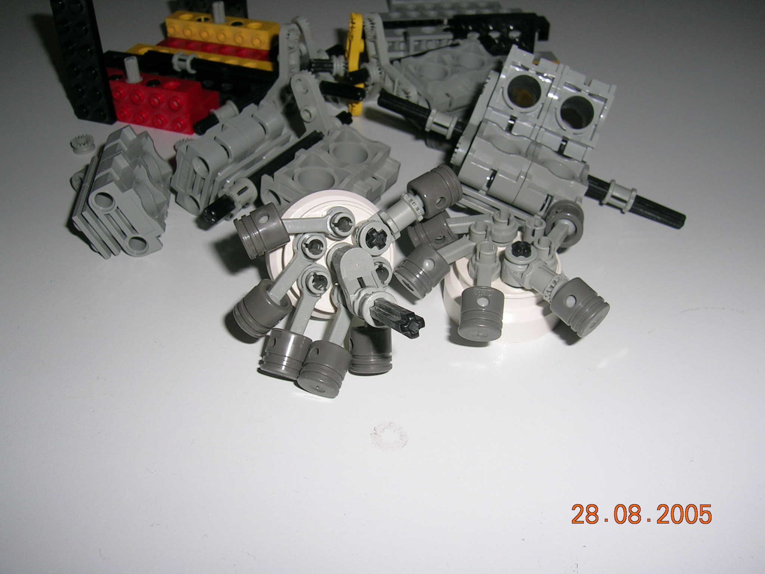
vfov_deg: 40.7
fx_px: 773
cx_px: 382
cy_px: 287
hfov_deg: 52.6
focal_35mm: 35
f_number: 4.8
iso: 50
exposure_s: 1/60.1
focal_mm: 5.4
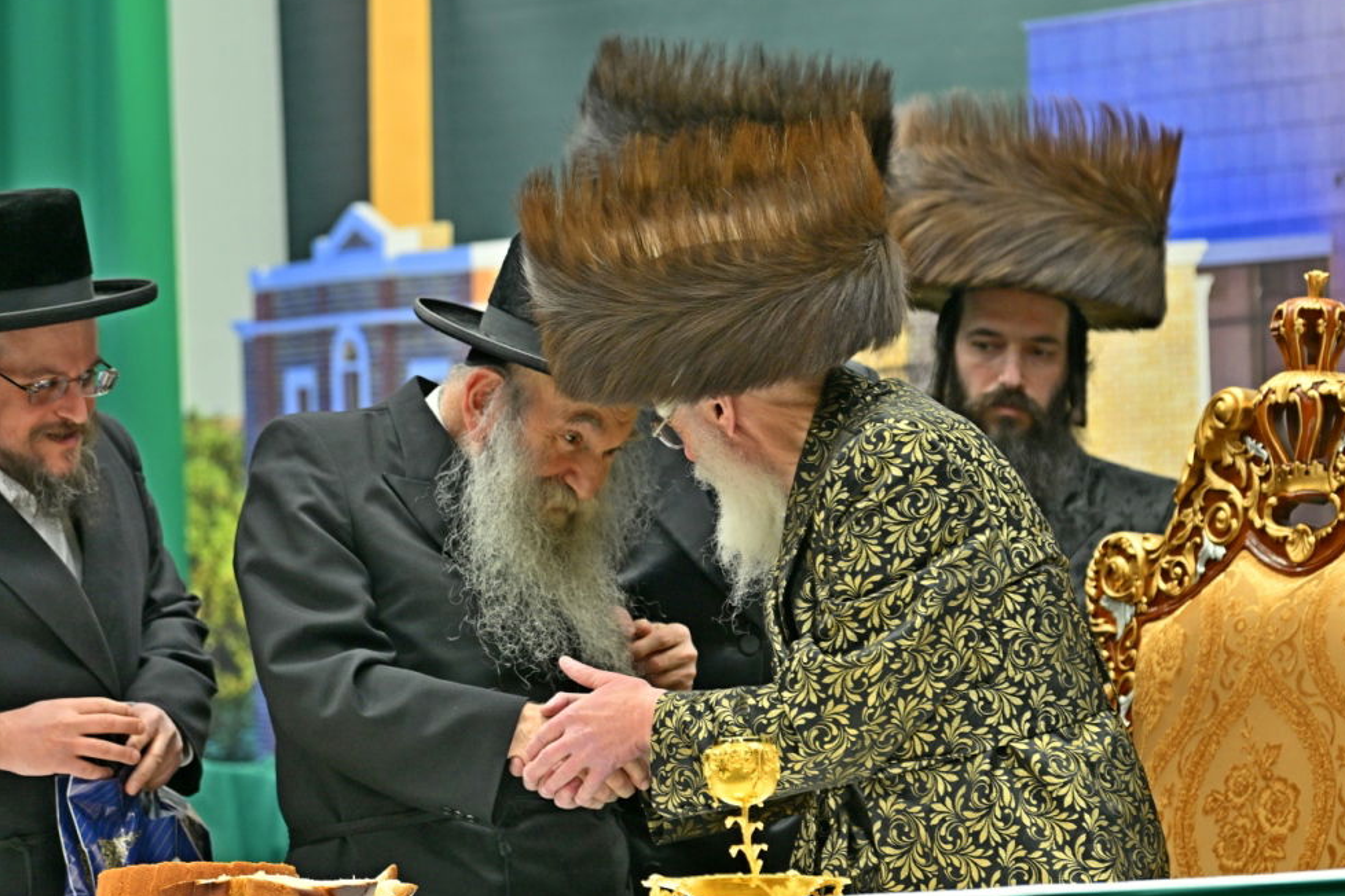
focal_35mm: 267
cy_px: 437
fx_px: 9975
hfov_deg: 7.7
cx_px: 703
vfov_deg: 5.1
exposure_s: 1/320
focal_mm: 170
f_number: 2.8
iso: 250
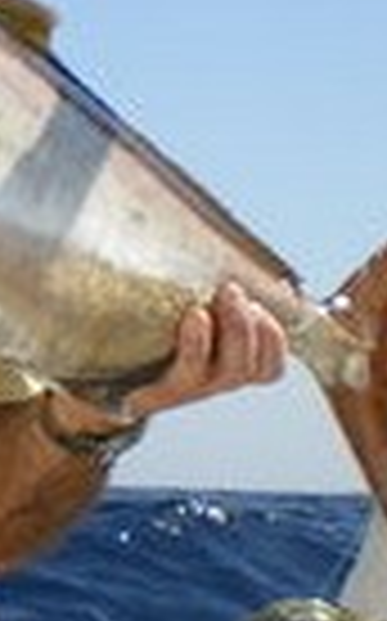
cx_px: -274
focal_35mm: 174
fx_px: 2942
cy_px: 292
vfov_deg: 12.0
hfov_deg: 7.3
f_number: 4.6
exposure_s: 1/640
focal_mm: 6.3
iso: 50
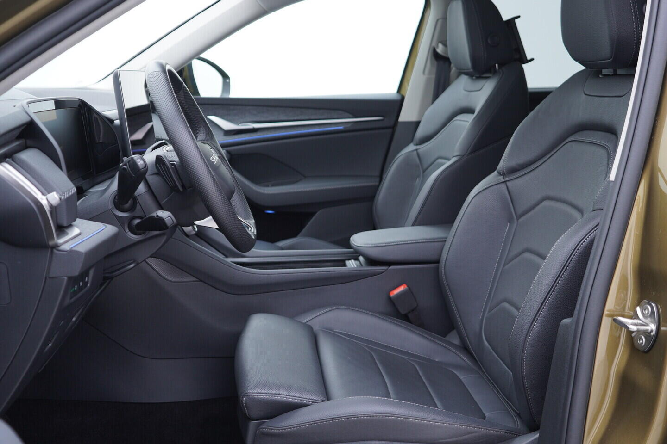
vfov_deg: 36.9
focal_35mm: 36
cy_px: 222
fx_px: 667
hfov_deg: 53.1
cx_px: 334
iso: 200
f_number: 2.8
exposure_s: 1/40
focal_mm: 24
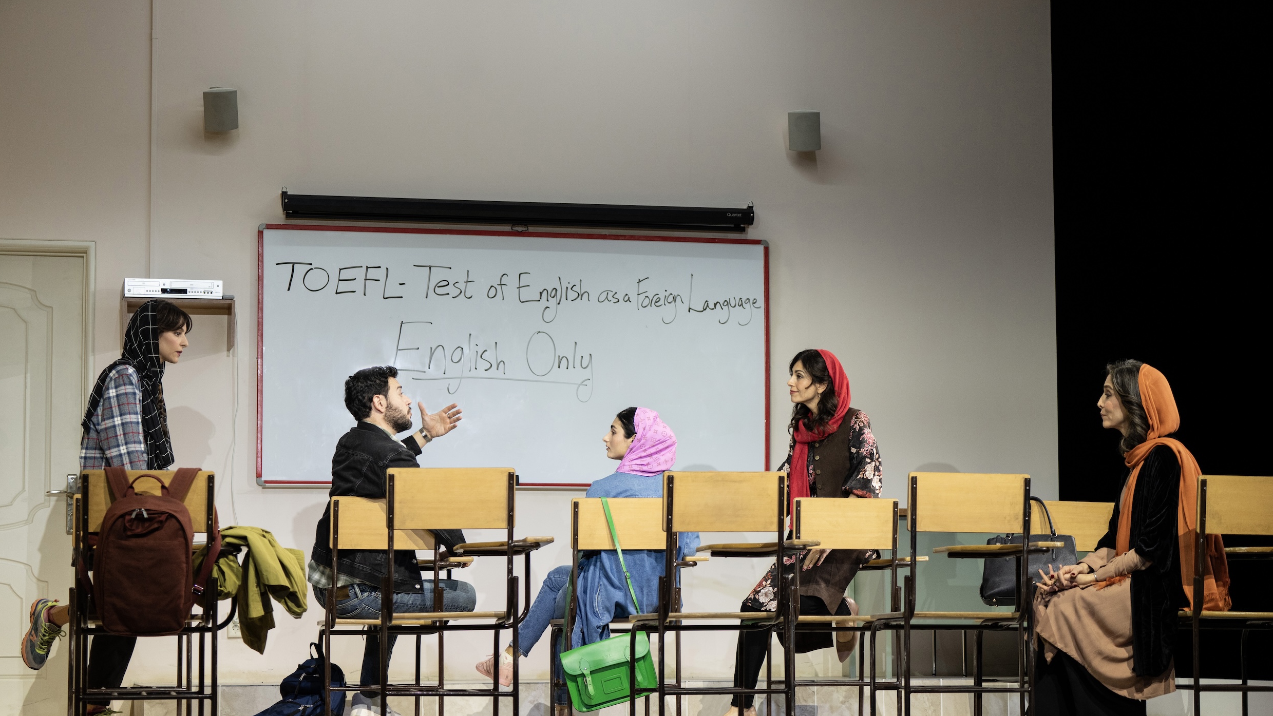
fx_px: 2532
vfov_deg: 16.1
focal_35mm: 75
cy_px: 395
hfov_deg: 28.2
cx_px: 637
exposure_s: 1/320
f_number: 4
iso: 1250
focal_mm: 71
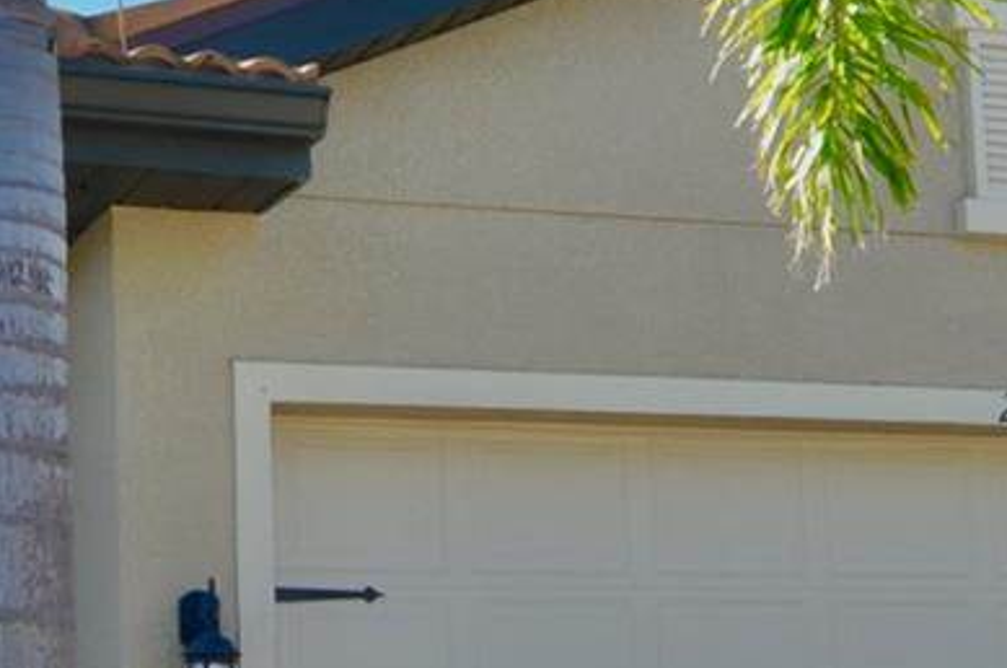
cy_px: 524
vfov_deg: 9.2
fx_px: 4133
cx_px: 202
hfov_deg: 13.8
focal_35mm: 148
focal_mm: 24
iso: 110
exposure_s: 1/250
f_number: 8
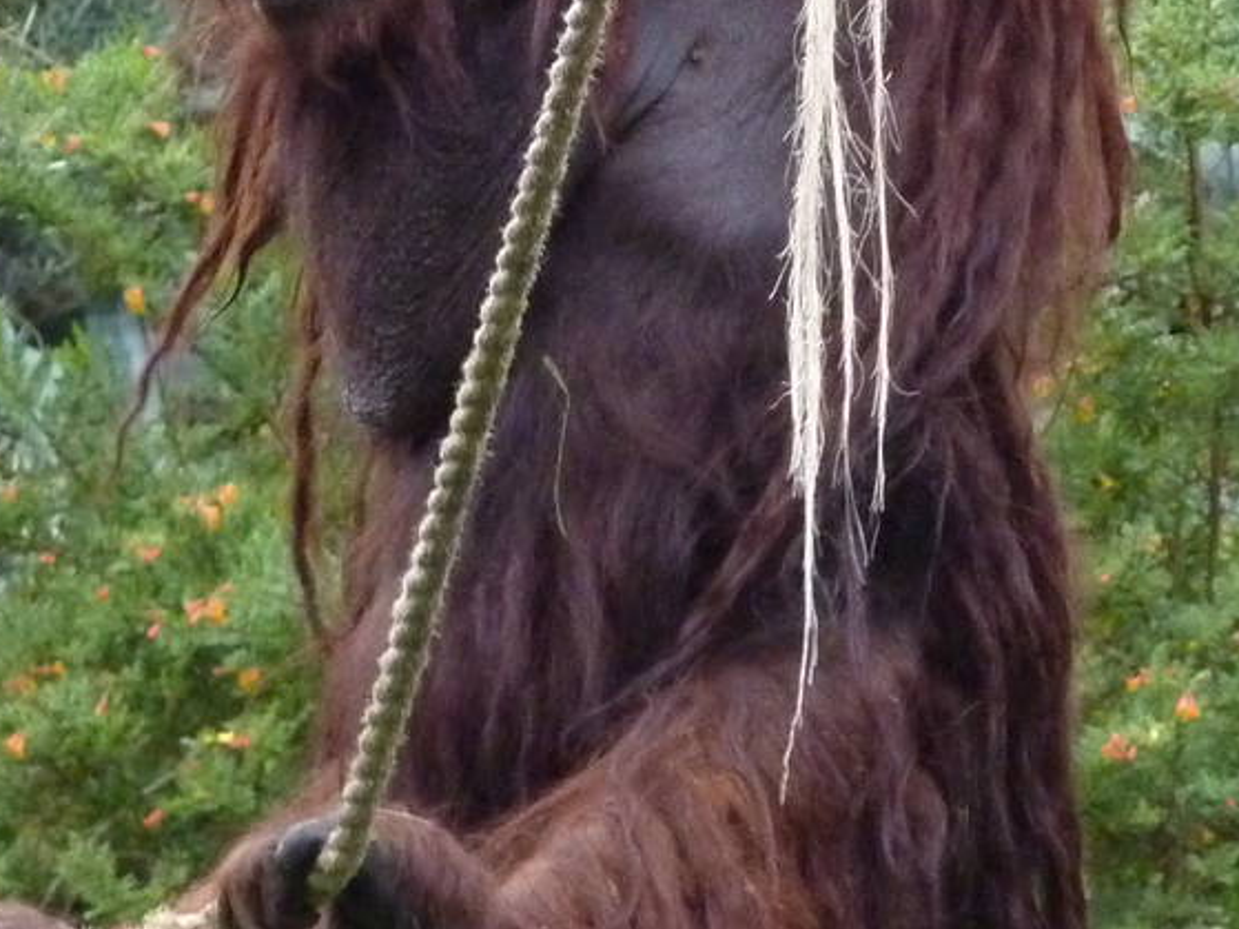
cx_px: 853
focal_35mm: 601
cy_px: 166
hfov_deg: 3.3
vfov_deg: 2.5
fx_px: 21507
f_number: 4.6
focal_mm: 34.4
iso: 500
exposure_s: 1/160
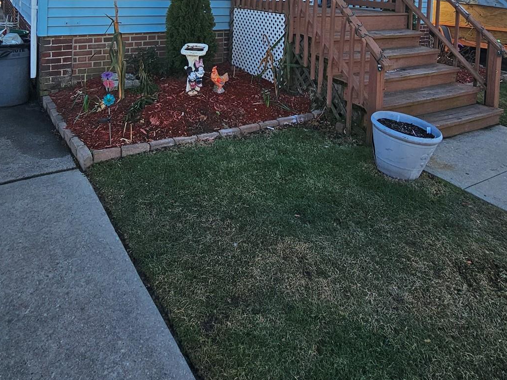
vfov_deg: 45.9
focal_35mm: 26
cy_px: 13
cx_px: 224
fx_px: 381
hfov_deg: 67.1
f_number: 2.2
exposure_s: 1/871
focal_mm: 2.2
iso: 50
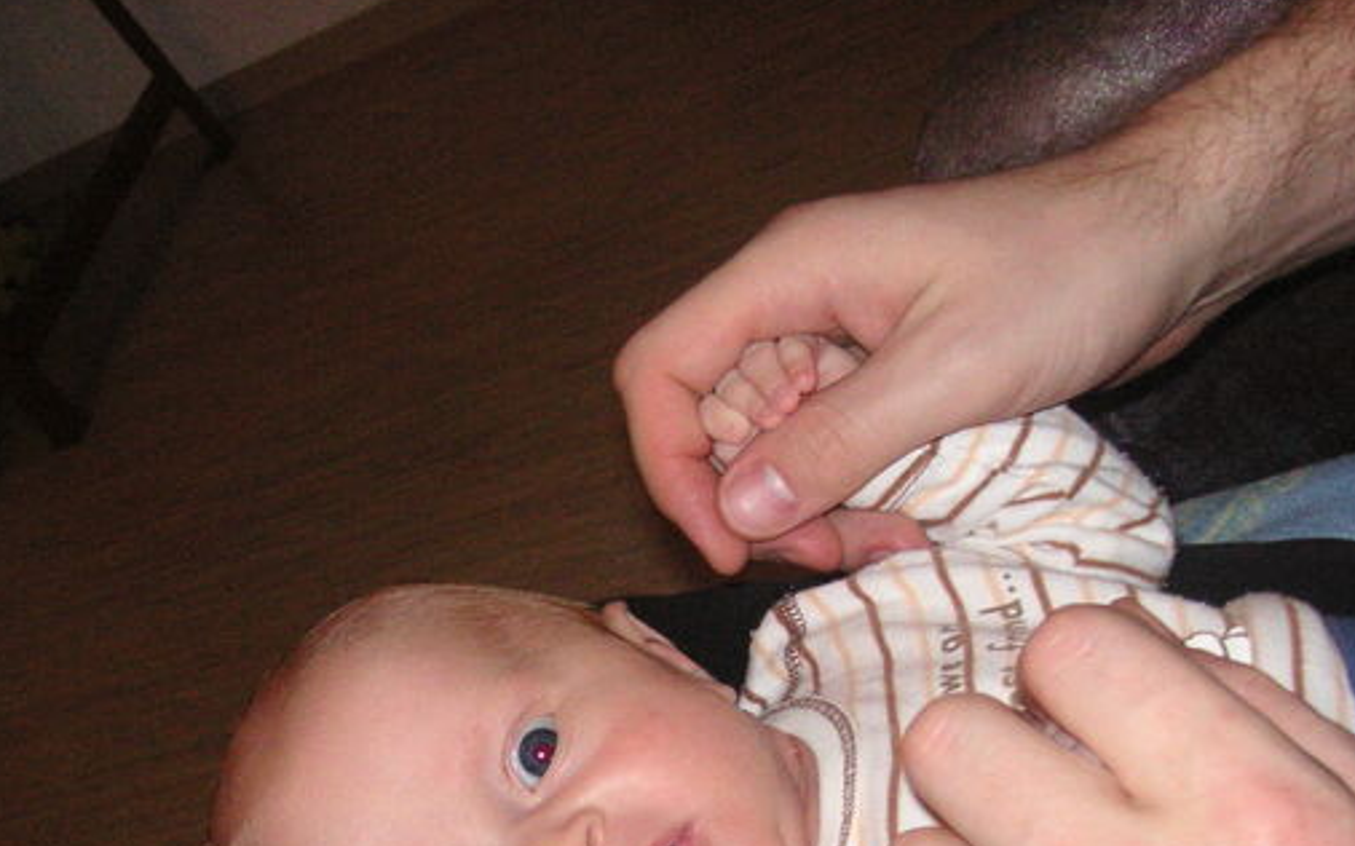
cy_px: 723
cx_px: 584
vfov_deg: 20.6
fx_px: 2289
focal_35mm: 62
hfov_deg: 32.9
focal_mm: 6.1
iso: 160
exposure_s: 1/45
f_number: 2.8
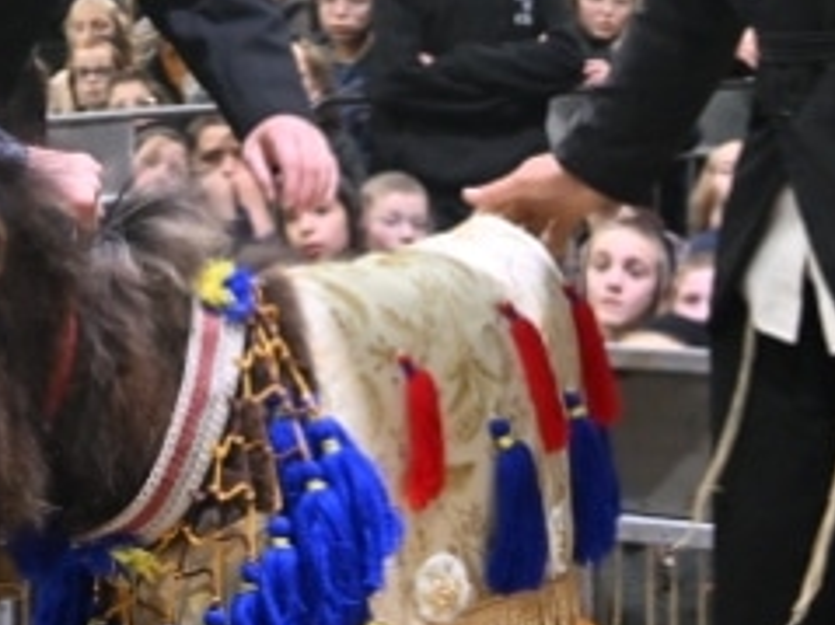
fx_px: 2387
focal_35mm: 99
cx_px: 119
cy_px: -155
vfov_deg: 14.4
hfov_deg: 19.6
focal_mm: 24
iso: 800
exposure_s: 1/160
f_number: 4
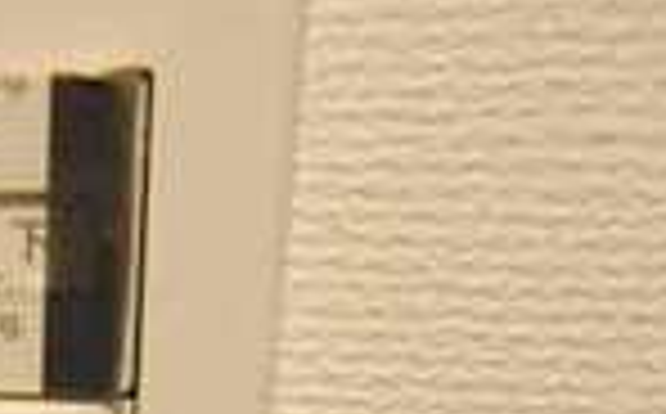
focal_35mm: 53
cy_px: 580
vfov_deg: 21.3
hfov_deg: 34.1
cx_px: -32
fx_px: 961
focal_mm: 8
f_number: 4.5
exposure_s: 1/30
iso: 1600
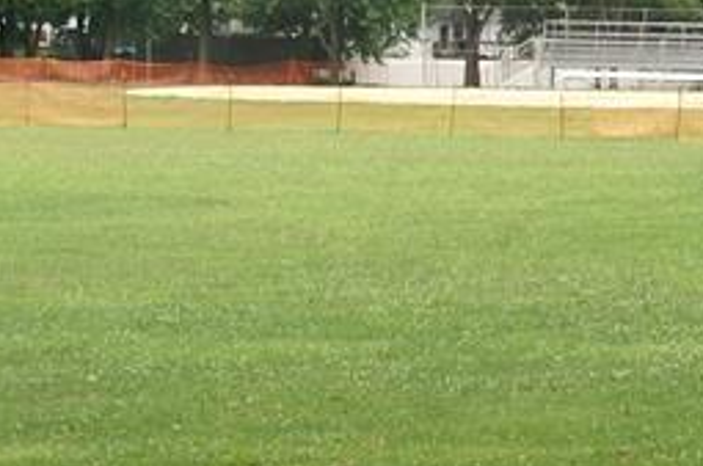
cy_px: 314
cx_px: 987
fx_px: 3528
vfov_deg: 7.6
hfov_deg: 11.0
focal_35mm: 181
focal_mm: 30
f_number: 9.5
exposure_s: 1/90
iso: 100
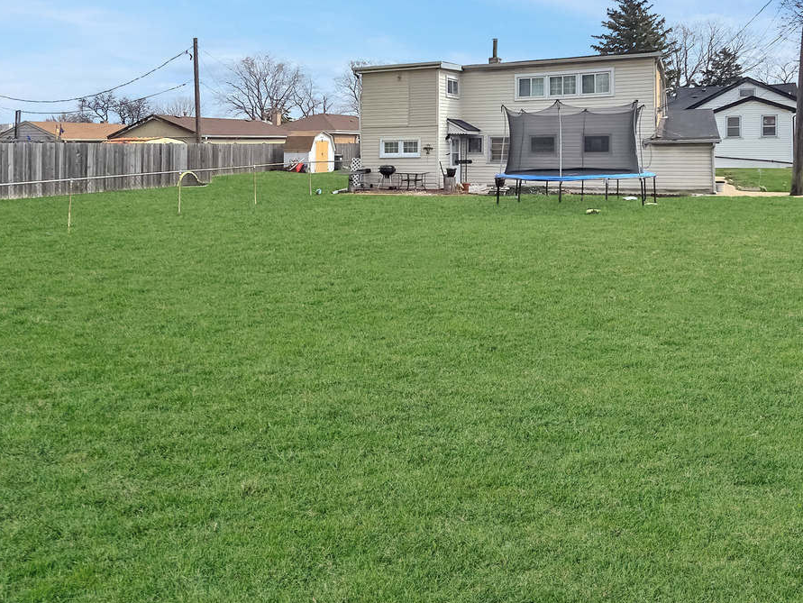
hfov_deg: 78.5
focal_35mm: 21
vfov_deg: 62.0
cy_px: 205
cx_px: 457
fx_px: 487
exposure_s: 1/3700
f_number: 2.2
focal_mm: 2.2
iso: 50
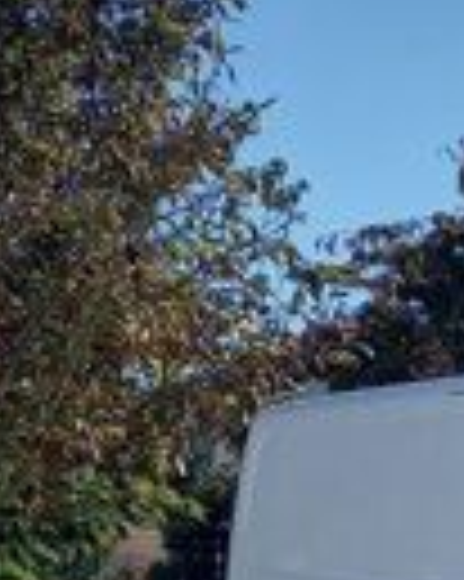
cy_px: 854
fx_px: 2080
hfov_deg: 11.2
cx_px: 1018
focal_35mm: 121
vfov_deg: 14.8
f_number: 1.8
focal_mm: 4.65
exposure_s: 1/1142
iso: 50
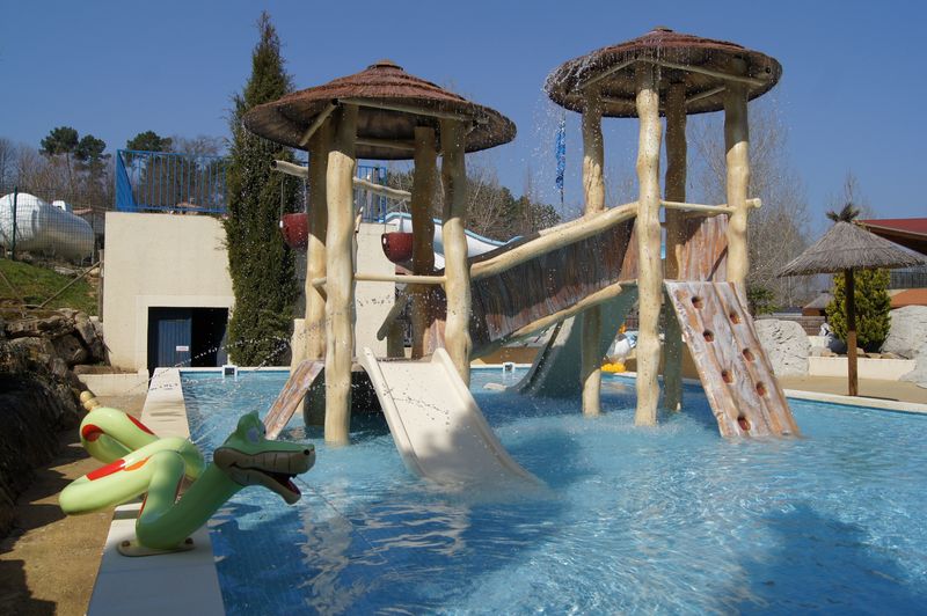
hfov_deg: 62.0
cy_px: 308
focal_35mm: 30
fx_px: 772
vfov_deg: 43.5
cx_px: 464
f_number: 5.6
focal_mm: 20
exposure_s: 1/1600
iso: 200
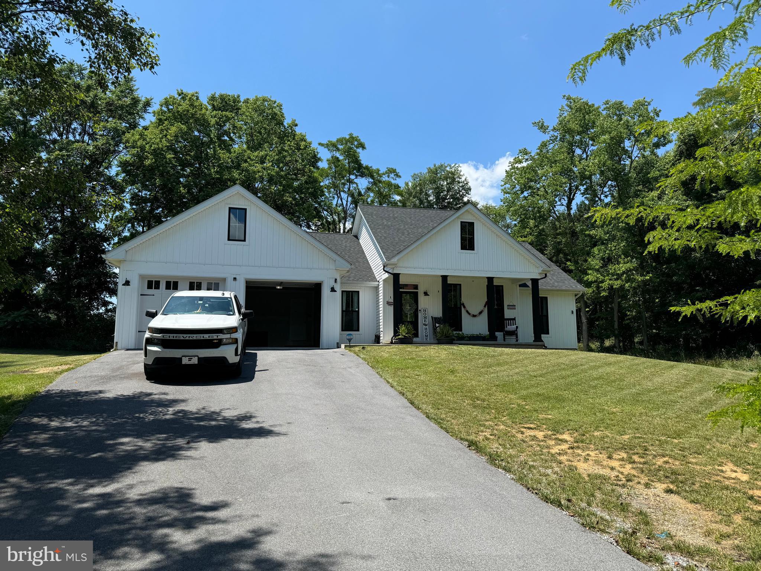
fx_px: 528
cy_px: 286
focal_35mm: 24
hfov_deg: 71.6
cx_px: 380
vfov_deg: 56.8
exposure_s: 1/3096
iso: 80
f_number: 1.78
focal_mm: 6.76
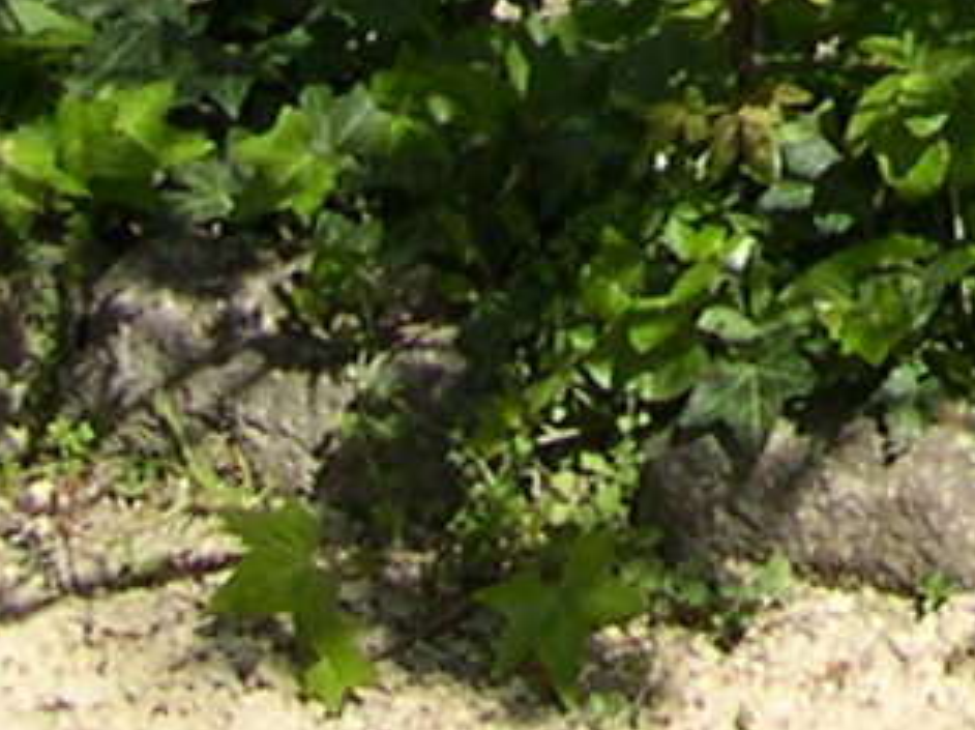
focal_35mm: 275
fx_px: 7740
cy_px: -1761
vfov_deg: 5.0
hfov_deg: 6.7
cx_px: 2726
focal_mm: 8
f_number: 7.6
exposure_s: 1/164
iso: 100
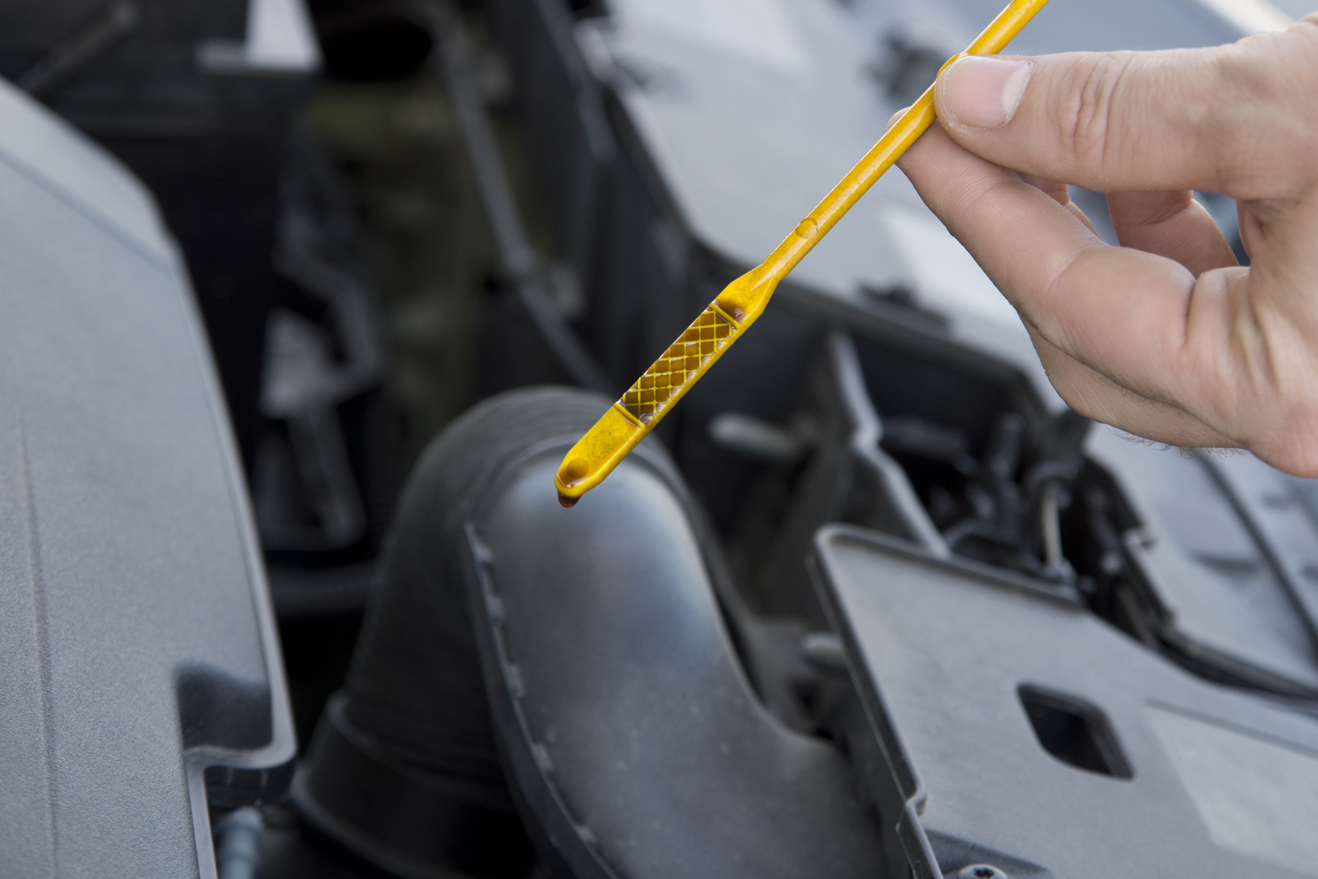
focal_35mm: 129
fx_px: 4722
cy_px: 350
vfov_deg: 10.6
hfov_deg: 15.9
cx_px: 709
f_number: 4.5
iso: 100
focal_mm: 70
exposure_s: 1/80
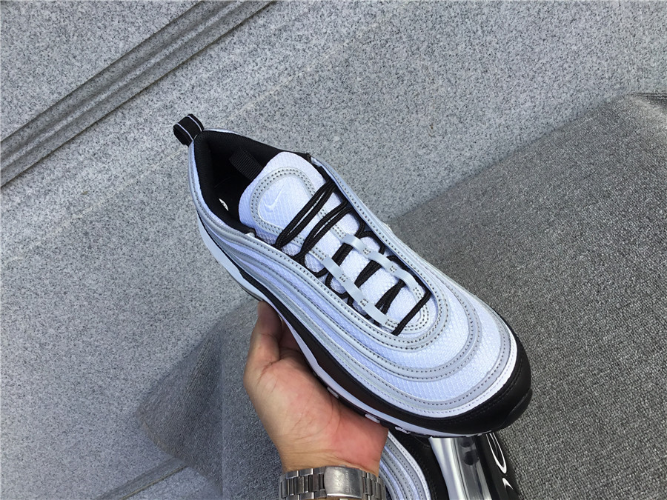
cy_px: 250
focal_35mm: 31
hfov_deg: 58.4
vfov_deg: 45.4
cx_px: 334
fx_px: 597
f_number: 2.4
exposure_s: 1/448
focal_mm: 3.3
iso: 25
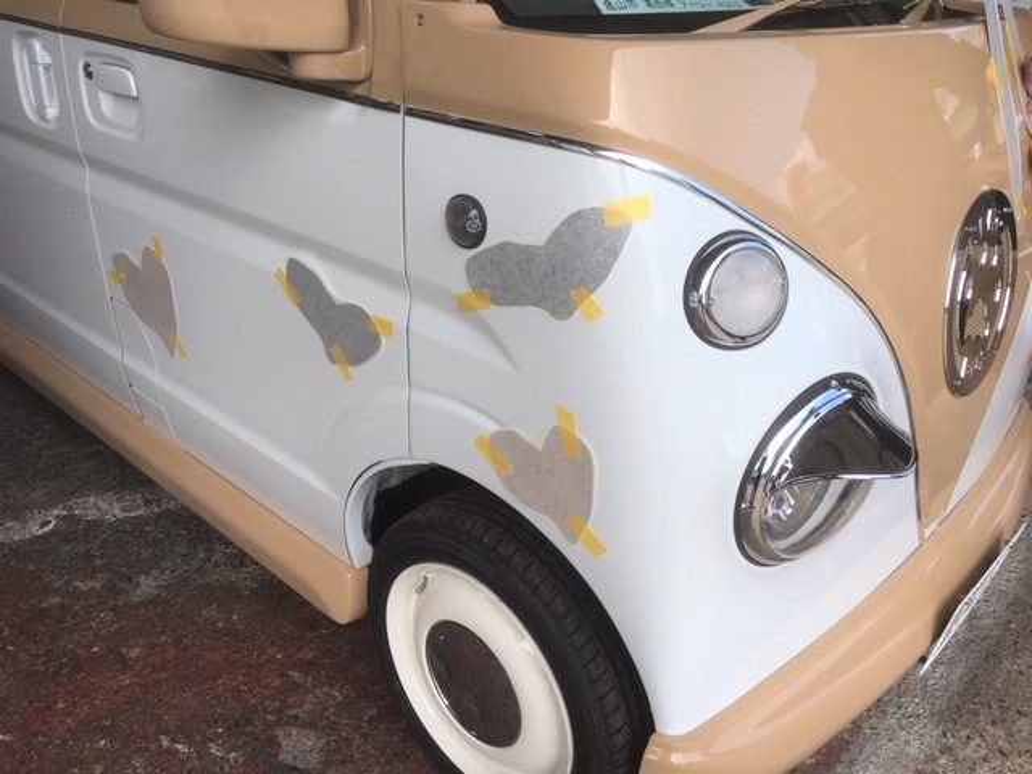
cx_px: 516
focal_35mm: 29
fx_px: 865
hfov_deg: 61.7
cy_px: 387
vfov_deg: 48.2
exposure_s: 1/725
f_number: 2.2
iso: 25
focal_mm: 4.15
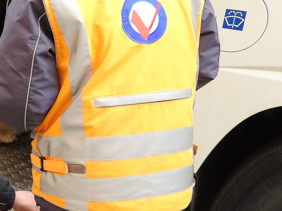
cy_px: 114
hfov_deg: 23.6
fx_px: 611
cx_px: -62
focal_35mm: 75
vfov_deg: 19.6
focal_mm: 5.4
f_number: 3.5
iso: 100
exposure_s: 1/100
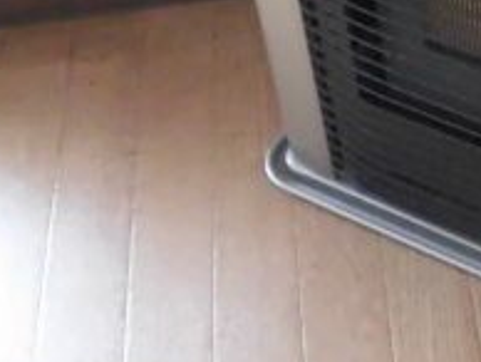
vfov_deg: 17.7
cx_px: 605
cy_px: -89
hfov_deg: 22.4
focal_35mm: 79
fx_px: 1099
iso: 800
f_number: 3.1
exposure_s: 1/60
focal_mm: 4.3
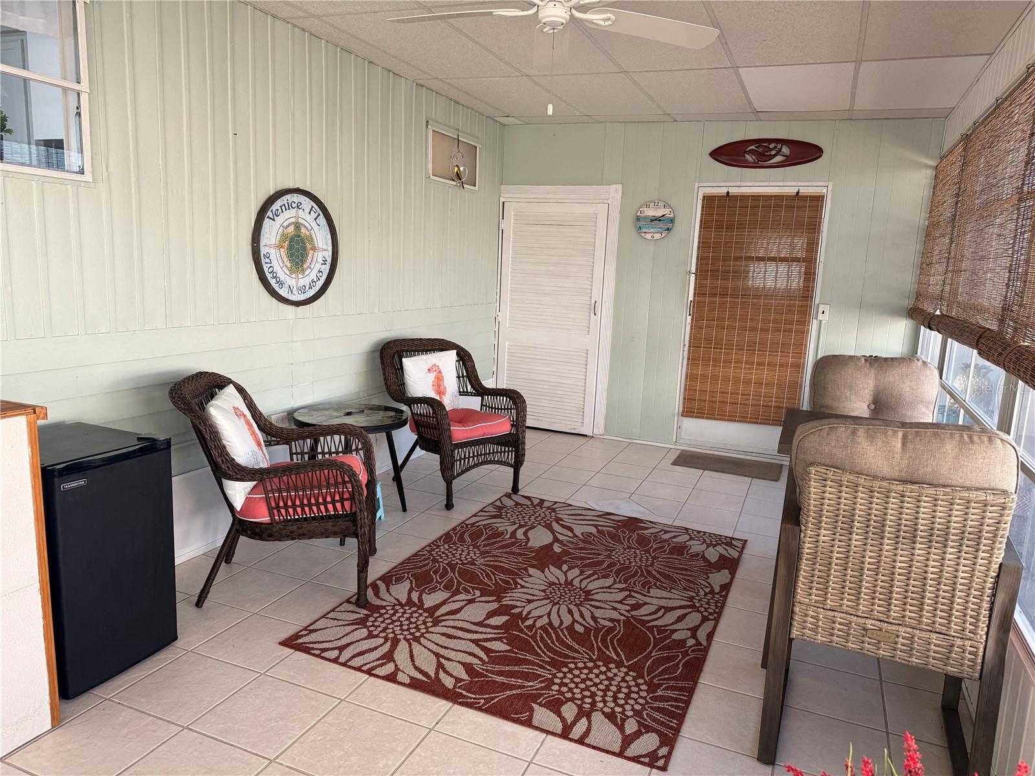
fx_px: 718
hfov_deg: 71.6
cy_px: 388
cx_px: 518
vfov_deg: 56.8
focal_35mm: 24
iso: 200
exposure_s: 1/117
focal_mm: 6.76
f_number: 1.78
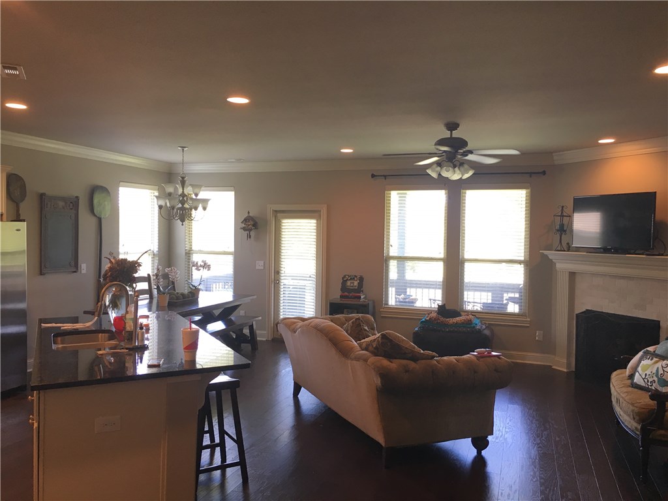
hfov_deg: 61.7
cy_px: 250
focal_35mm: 29
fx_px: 560
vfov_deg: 48.2
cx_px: 334
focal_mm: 4.15
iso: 64
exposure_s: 1/30
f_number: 2.2
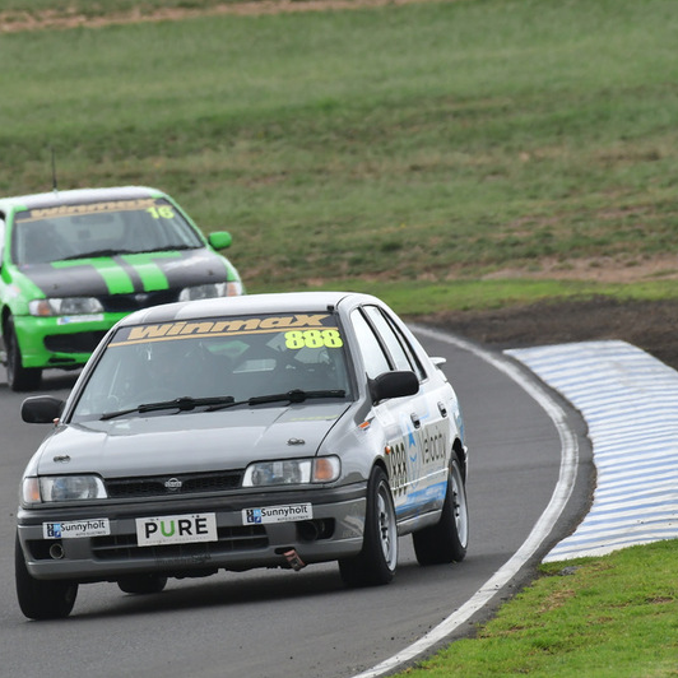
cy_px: 339
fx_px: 21251
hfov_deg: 1.8
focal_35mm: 959
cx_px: 182
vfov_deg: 1.8
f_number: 10
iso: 640
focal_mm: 500
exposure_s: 1/640
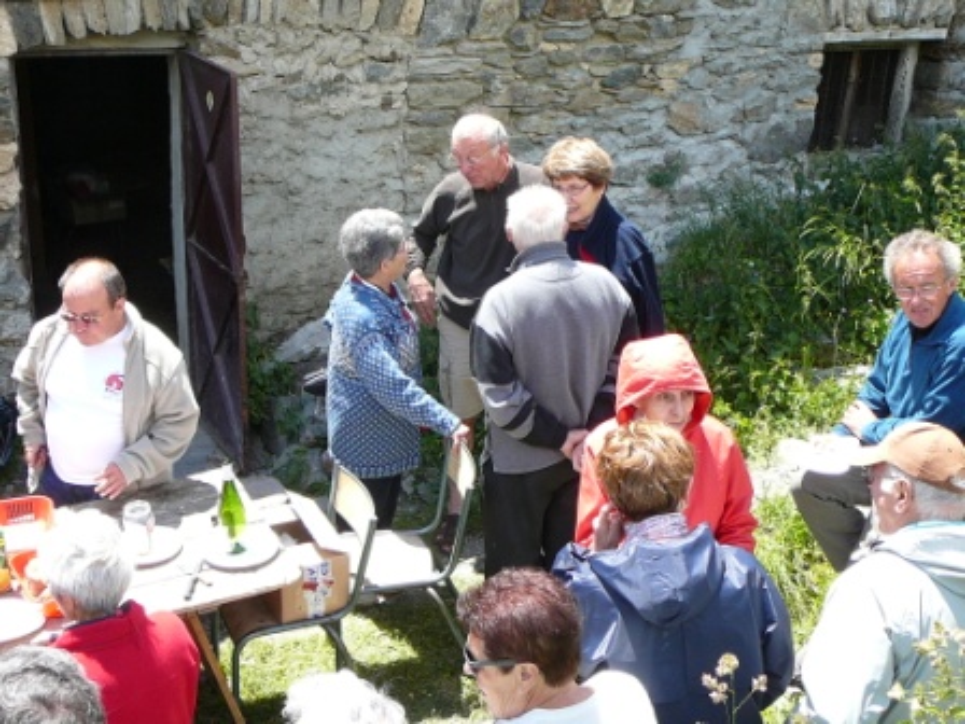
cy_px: 362
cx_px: 482
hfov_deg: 35.5
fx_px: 1505
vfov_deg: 27.0
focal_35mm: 54
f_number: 3.2
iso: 80
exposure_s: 1/200
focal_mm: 6.4
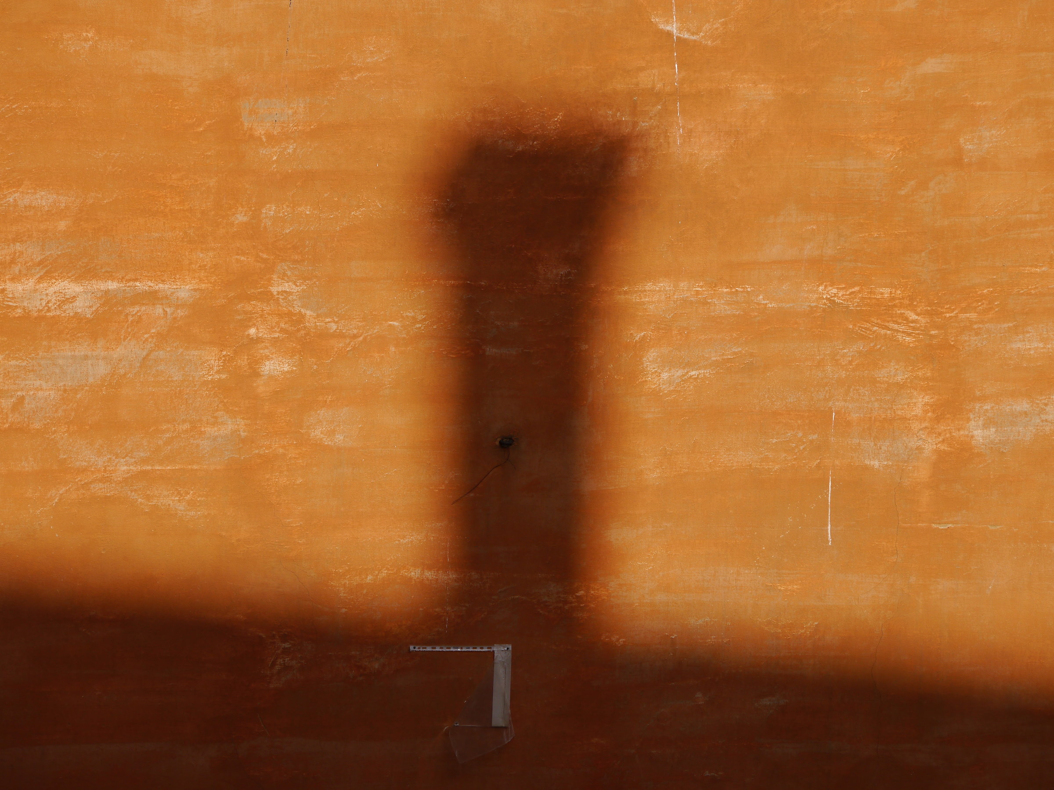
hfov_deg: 10.7
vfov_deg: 8.1
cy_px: 395
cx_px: 527
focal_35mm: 184
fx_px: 5602
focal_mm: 92
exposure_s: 1/640
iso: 160
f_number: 6.3
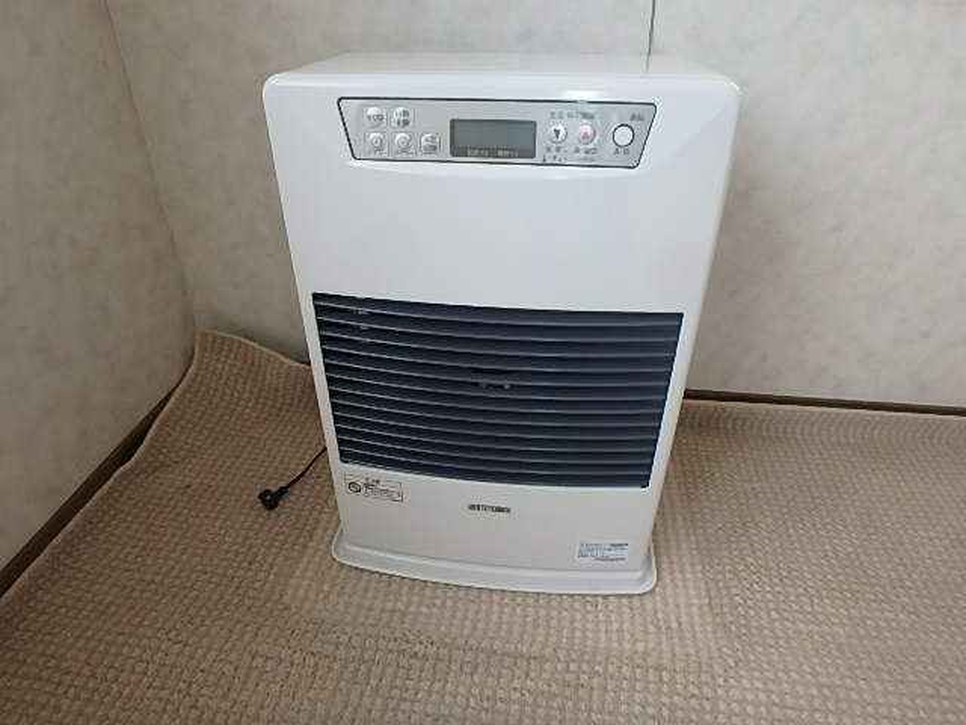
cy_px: 362
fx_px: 586
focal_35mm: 21
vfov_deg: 63.4
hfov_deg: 79.0
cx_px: 483
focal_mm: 3.7
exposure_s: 1/100
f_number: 3.5
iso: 125
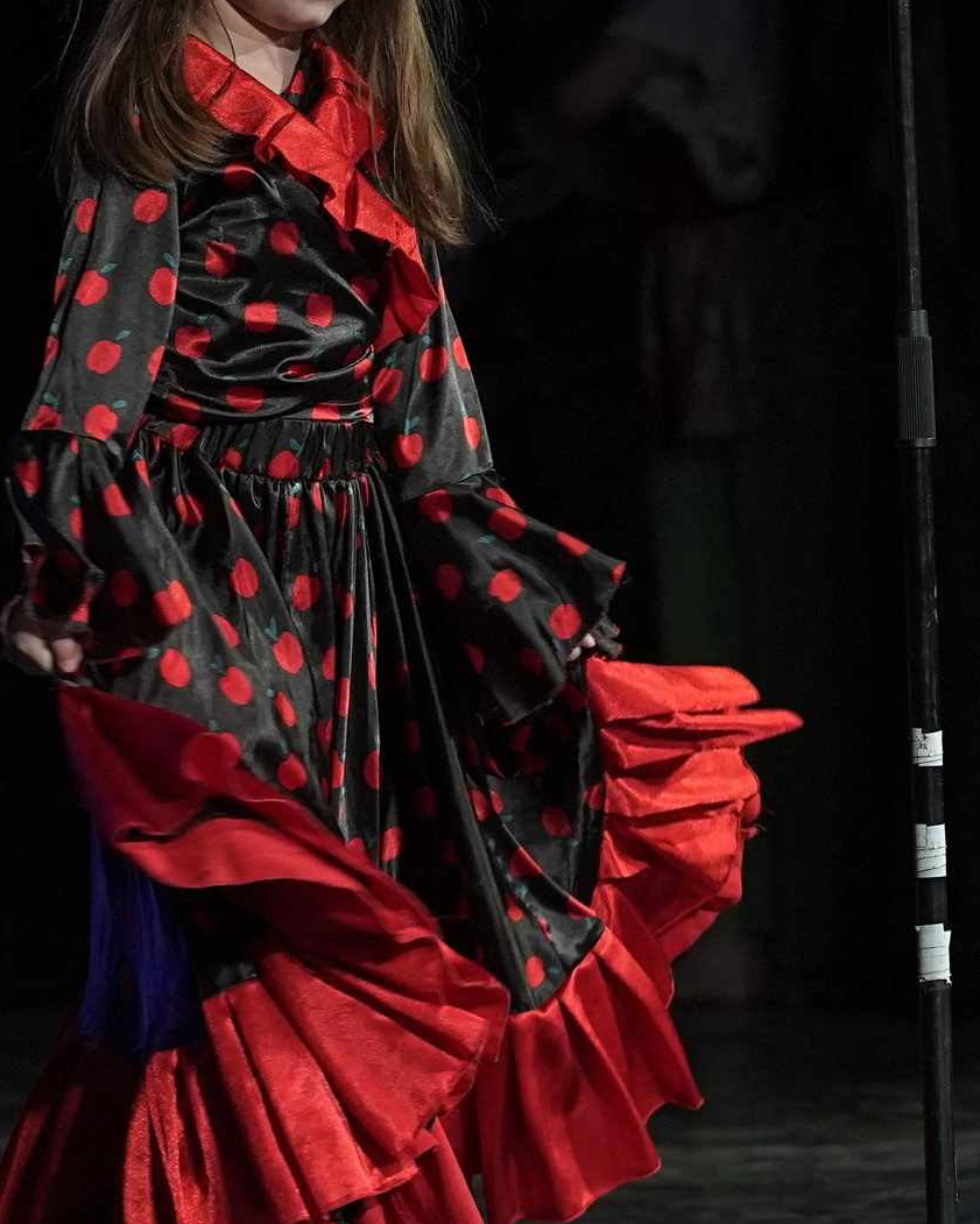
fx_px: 11274
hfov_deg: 5.0
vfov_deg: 6.2
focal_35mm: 311
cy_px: 539
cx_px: 329
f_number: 4
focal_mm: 91
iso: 2000
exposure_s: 1/400
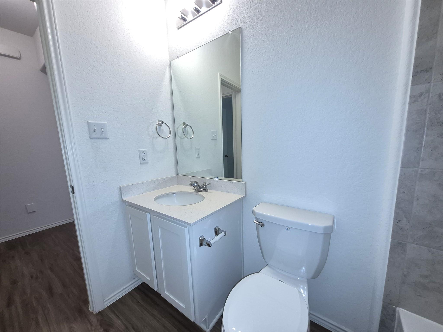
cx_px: 222
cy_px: 166
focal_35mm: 13
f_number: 2.2
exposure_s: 1/60
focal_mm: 1.74
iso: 160
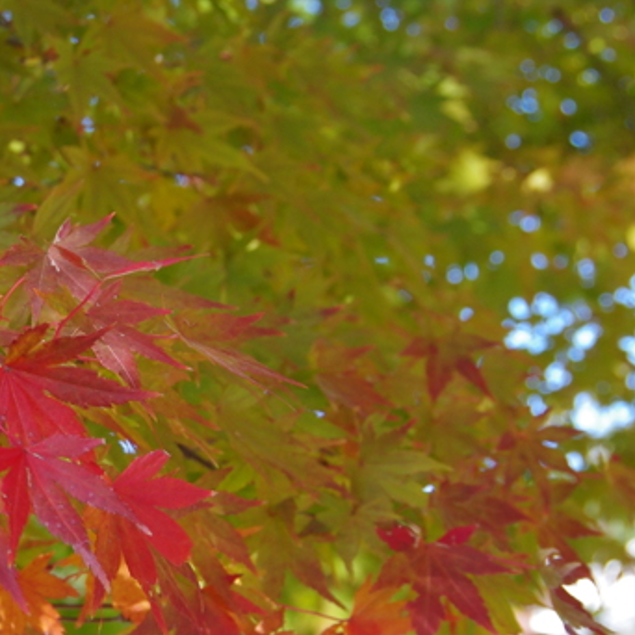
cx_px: -126
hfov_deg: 12.4
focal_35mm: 137
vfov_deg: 12.7
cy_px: 356
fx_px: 2843
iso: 400
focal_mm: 36
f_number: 6.3
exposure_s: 1/125
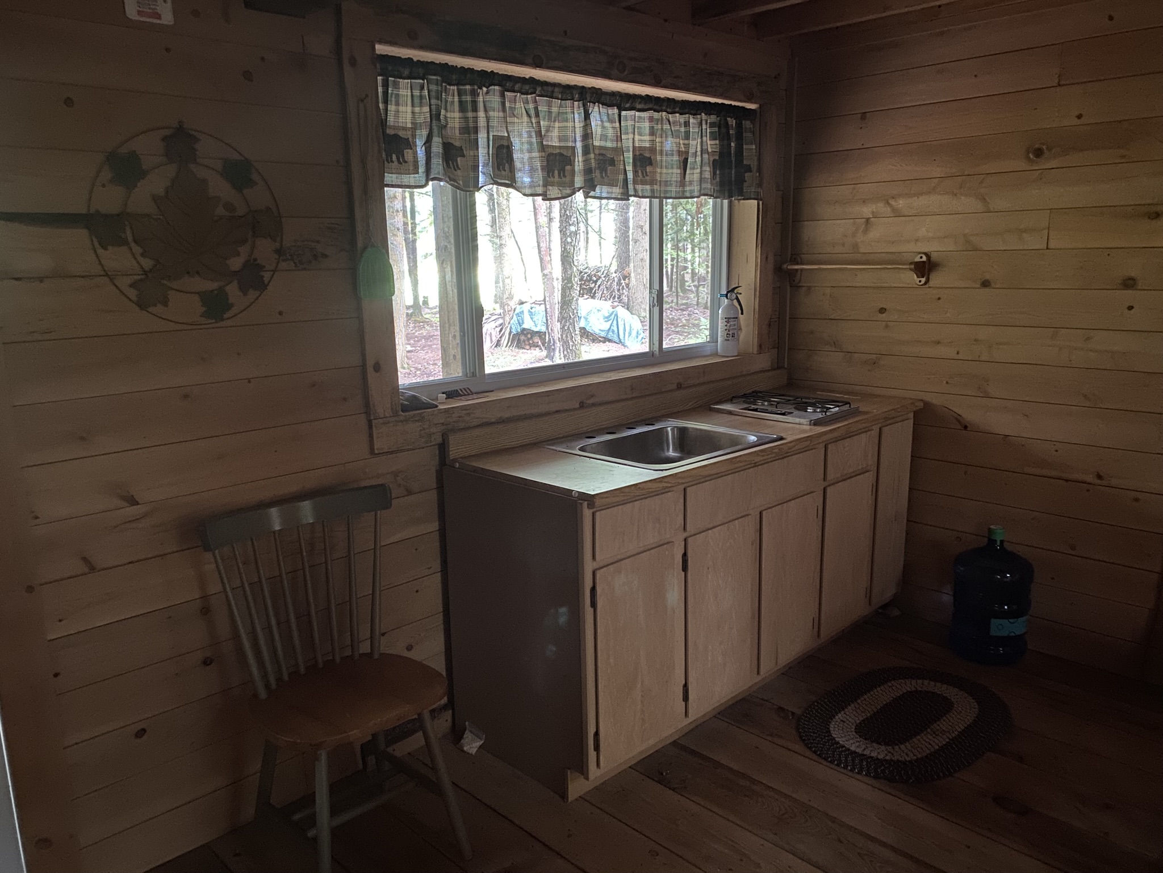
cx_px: 582
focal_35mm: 26
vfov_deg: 53.1
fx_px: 874
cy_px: 436
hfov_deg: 67.3
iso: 500
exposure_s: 1/12
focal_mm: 4.25
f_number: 1.8
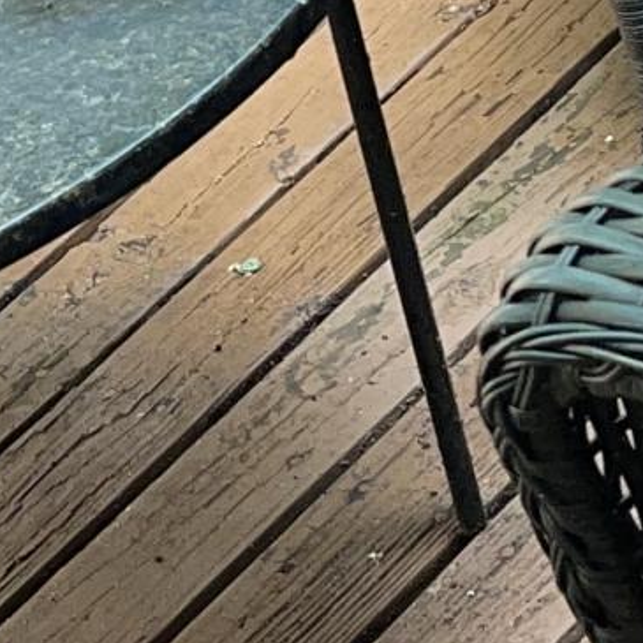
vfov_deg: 9.2
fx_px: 3972
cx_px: -23
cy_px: -79
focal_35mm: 189
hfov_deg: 9.2
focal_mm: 5.1
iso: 50
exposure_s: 1/121
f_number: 1.6
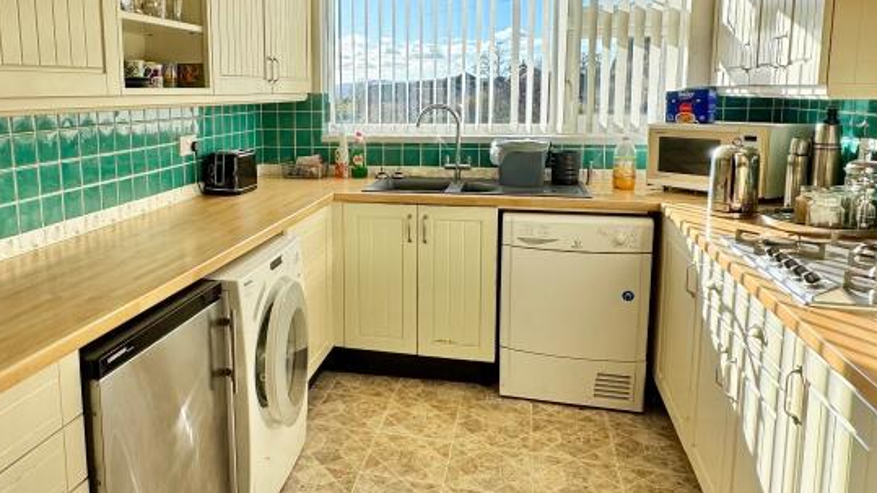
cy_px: 182
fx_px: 674
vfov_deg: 39.9
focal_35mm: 29
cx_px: 322
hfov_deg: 65.0
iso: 40
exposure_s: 1/440
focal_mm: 2.22
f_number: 2.2
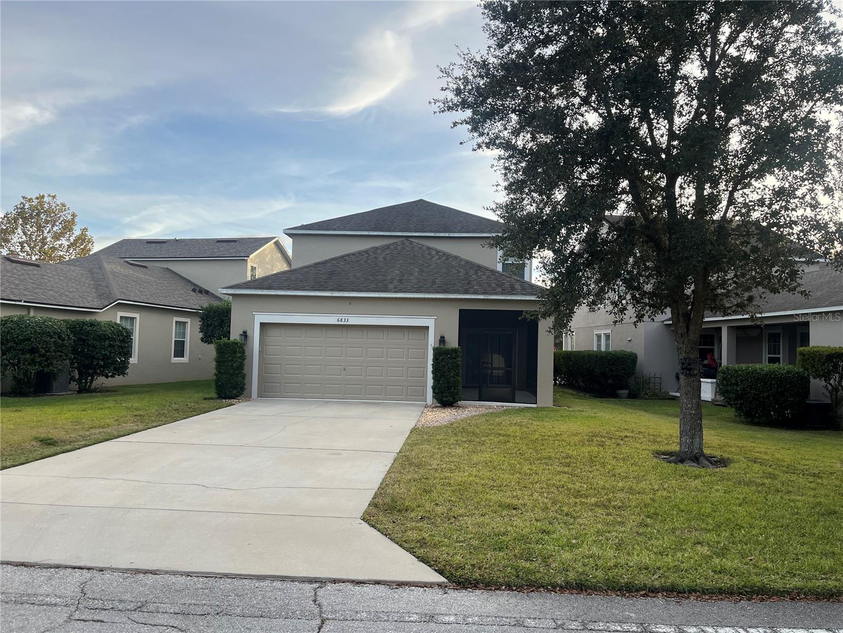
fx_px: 633
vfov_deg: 53.1
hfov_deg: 67.3
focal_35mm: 26
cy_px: 316
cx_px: 422
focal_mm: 5.1
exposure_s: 1/858
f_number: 1.6
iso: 50
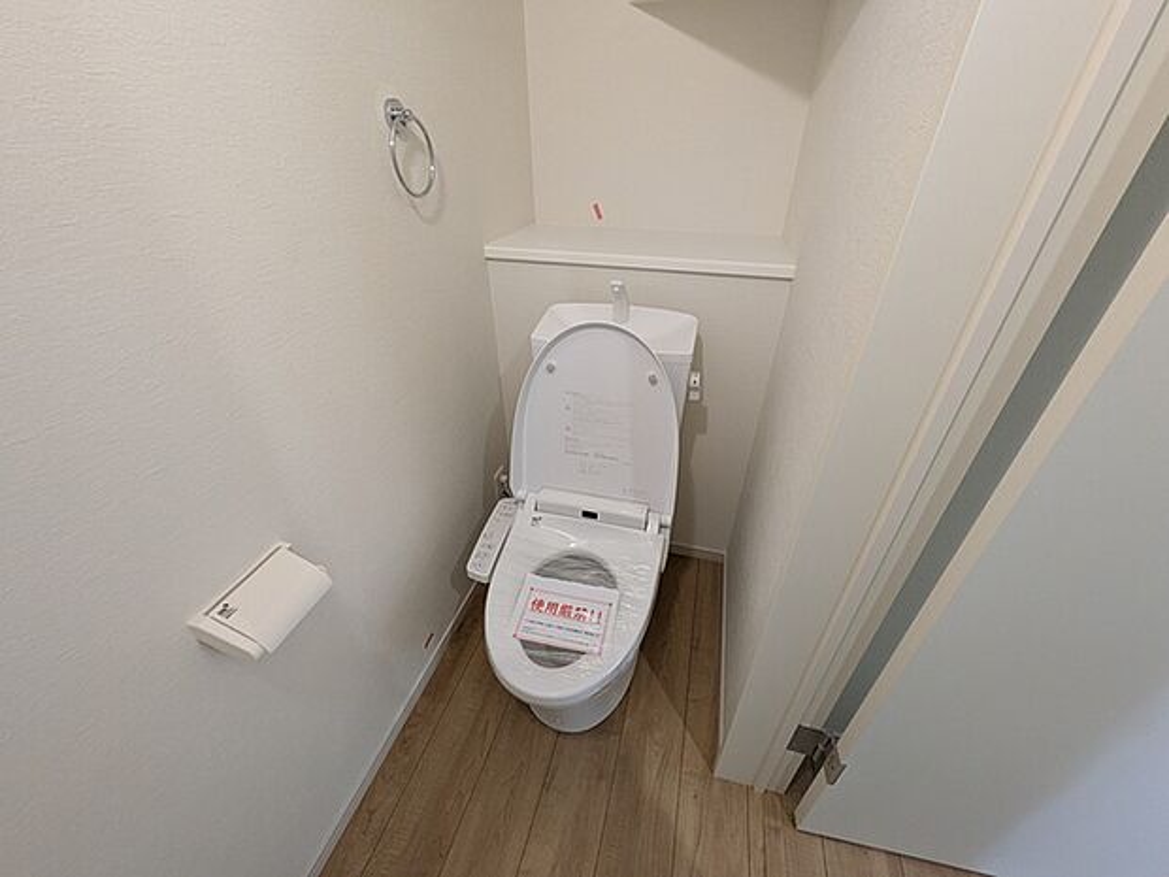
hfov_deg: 102.1
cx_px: 584
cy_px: 438
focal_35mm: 14
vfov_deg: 85.7
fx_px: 473
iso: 153
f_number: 2.2
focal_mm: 1.83
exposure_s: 1/33.3
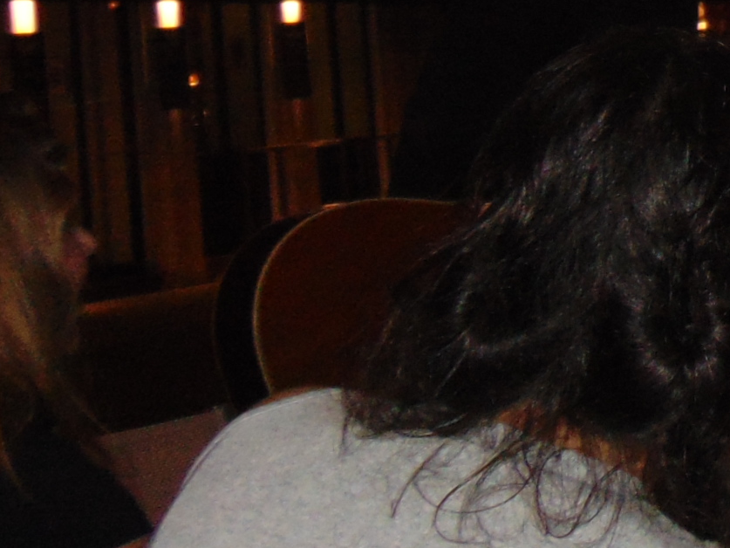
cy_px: -188
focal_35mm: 109
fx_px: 2299
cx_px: 1284
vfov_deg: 13.1
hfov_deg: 15.6
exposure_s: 1/30
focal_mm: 4.5
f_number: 3
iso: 200
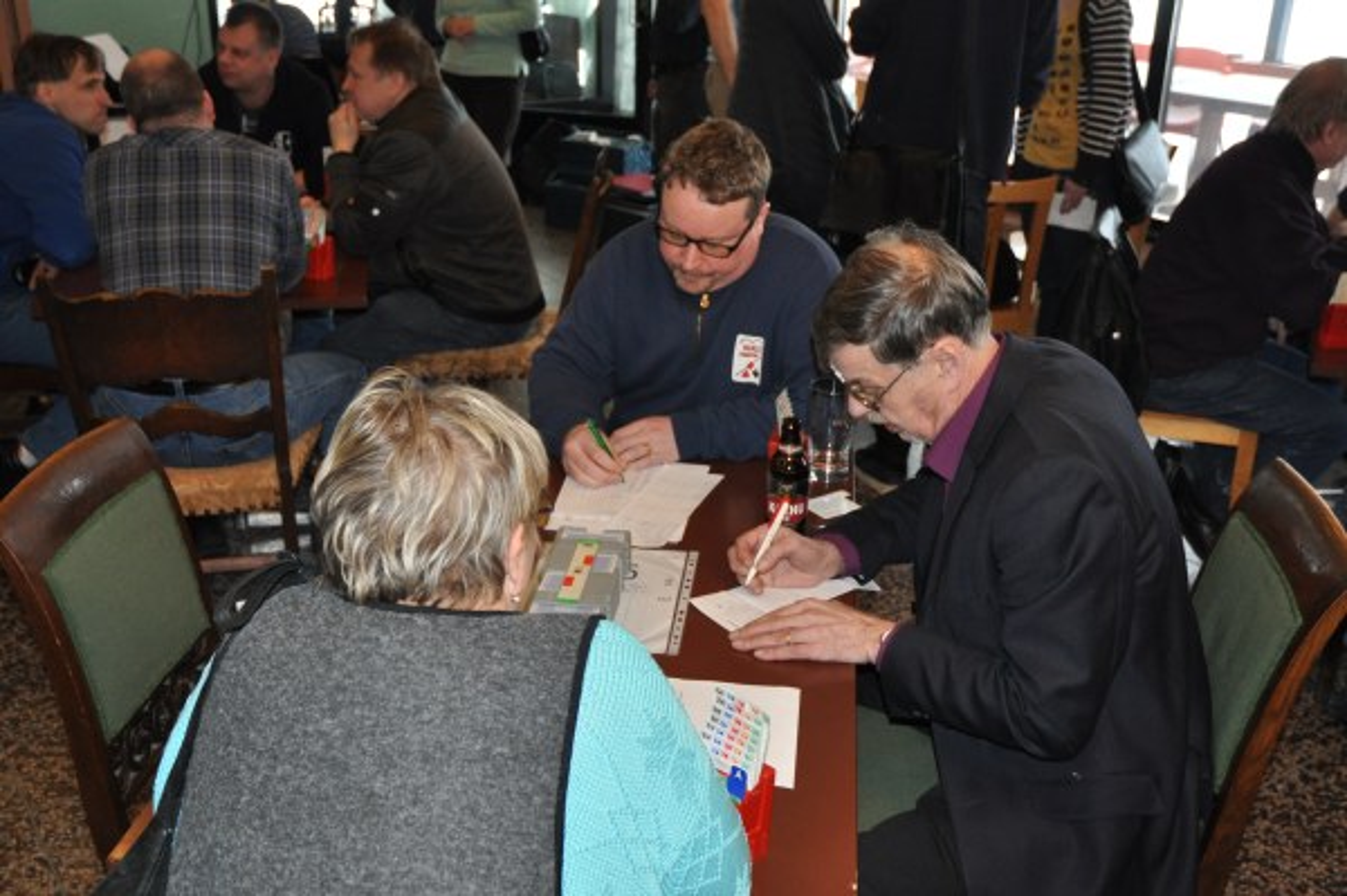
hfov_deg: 51.3
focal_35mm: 38
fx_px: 1402
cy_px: 448
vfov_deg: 35.4
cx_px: 674
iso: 800
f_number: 3.8
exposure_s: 1/60
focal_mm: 25
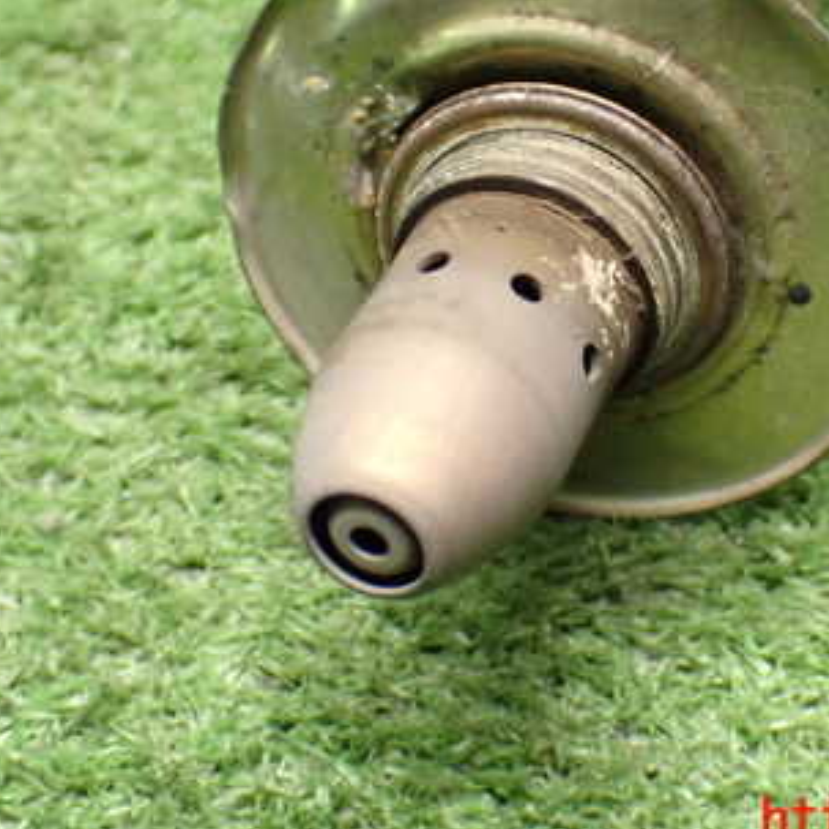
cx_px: 558
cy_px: 241
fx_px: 2086
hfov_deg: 22.4
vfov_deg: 22.3
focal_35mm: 77
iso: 1000
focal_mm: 7.84
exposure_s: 1/40
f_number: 2.9
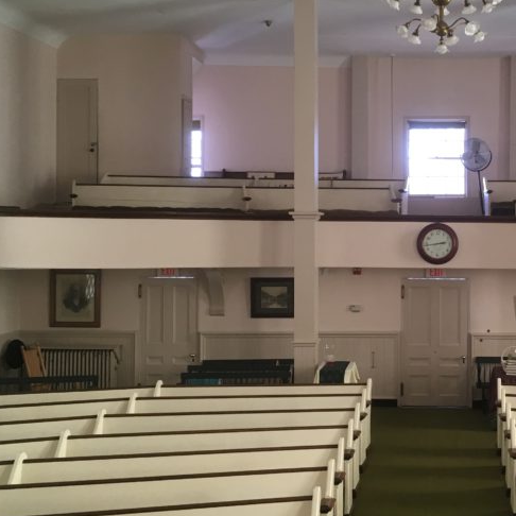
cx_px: 448
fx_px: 911
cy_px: 236
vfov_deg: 31.6
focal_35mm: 54
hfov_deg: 30.5
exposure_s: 1/30
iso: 40
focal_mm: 4.15
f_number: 2.2
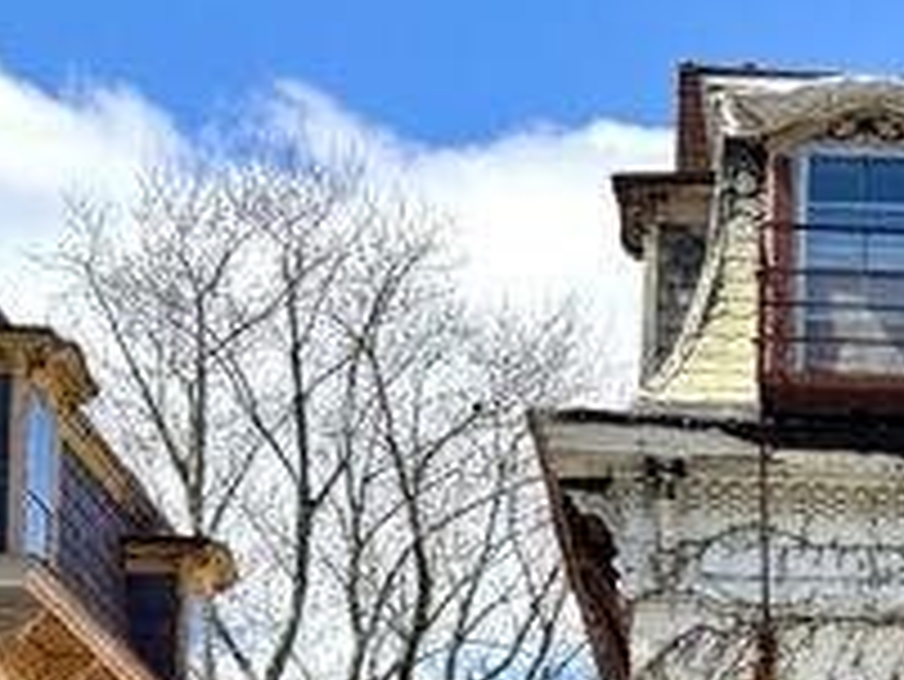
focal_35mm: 153
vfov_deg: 9.5
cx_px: 1138
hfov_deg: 12.5
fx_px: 3998
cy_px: 887
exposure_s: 1/2513
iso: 64
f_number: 1.78
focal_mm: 6.76
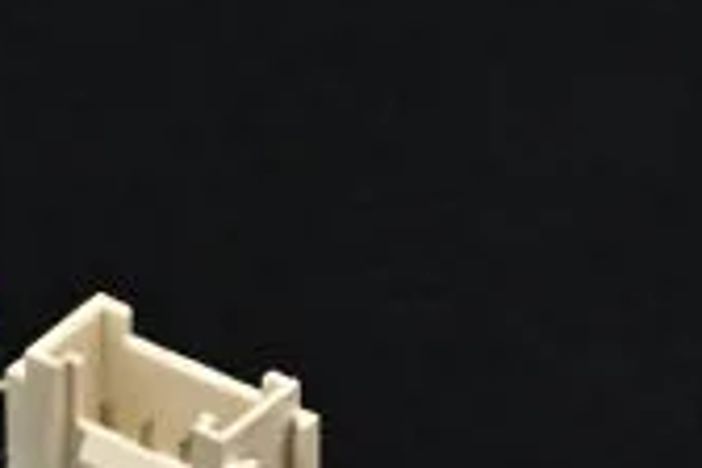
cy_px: 980
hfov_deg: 2.7
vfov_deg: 1.8
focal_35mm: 751
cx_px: 1074
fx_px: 14643
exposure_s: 1/30
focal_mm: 105
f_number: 11
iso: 800
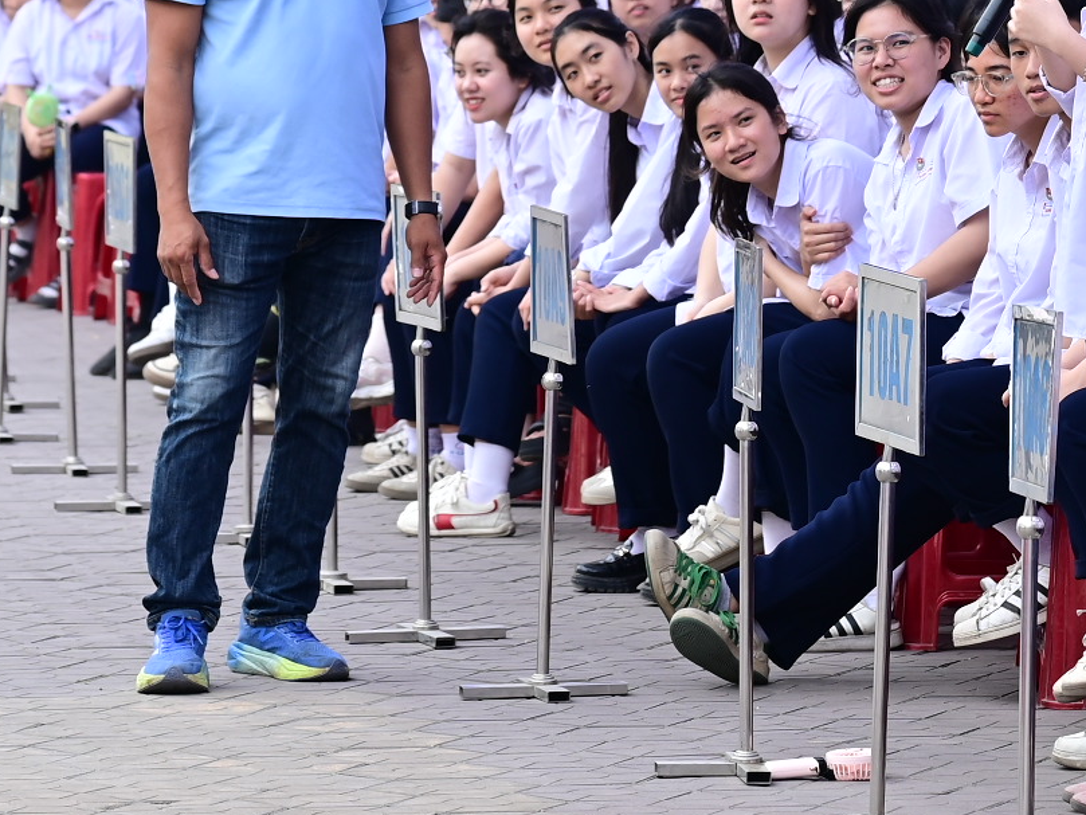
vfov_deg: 6.0
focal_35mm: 248
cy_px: -113
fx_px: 7782
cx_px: 358
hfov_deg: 8.0
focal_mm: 69
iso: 125
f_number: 4
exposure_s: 1/100
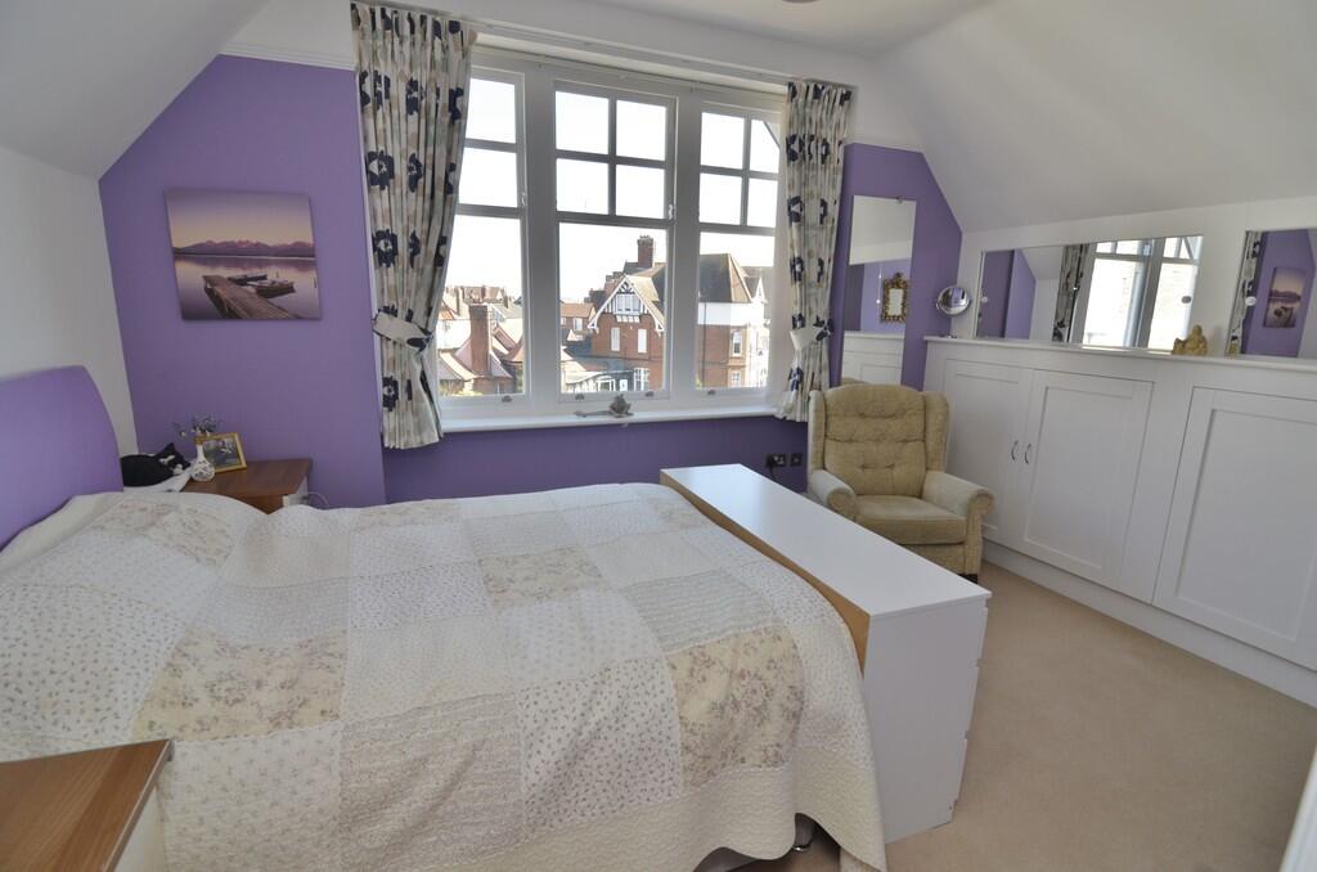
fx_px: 602
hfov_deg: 95.1
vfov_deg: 71.8
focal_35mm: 16
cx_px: 658
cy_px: 436
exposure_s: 1/125
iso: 200
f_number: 5.6
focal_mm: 11
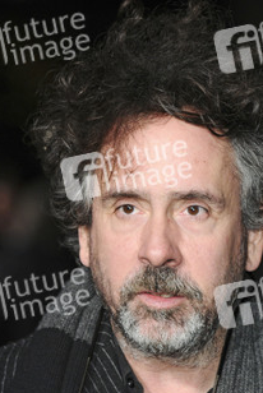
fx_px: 2766
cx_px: 164
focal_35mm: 253
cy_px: 235
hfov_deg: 5.4
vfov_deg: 8.1
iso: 500
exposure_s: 1/160
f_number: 4.5
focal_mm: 130
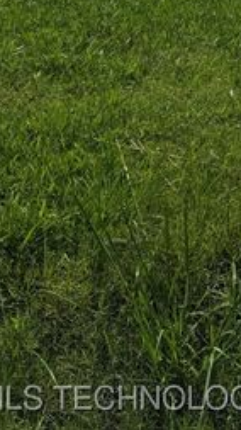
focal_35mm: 69
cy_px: -135
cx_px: 2
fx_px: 785
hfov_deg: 17.1
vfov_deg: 26.0
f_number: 1.78
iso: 80
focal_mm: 6.76
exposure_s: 1/9009
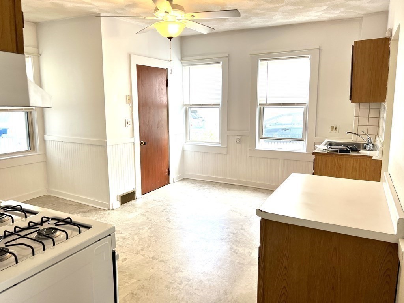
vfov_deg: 53.1
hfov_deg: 67.3
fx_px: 303
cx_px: 202
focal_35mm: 26
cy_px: 152
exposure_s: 1/121
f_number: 1.5
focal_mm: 5.7
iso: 50
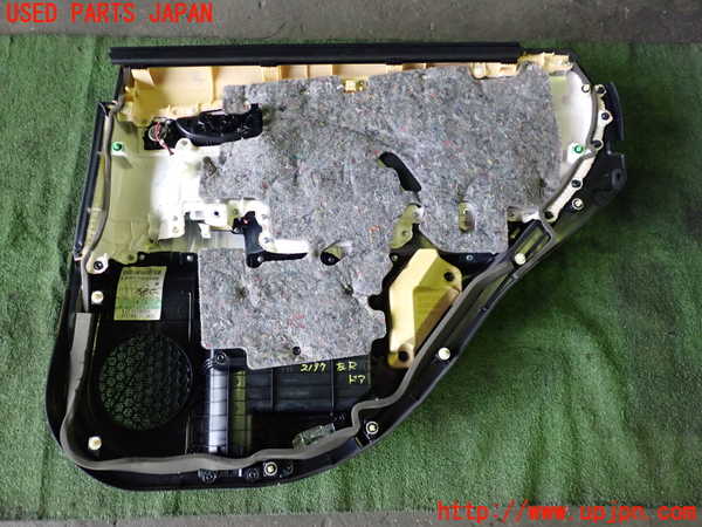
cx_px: 351
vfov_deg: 46.8
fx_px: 608
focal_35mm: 30
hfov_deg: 60.0
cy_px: 264
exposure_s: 1/30
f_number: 2.3
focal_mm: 5.4
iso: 400
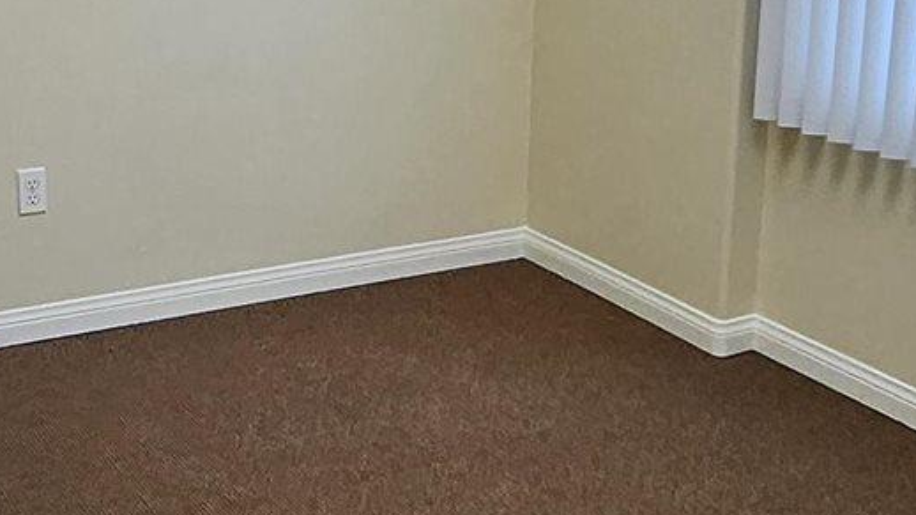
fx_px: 1530
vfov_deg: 19.0
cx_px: 317
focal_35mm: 63
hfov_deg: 33.1
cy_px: 129
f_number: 2.2
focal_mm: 1.74
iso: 32
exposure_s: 1/60
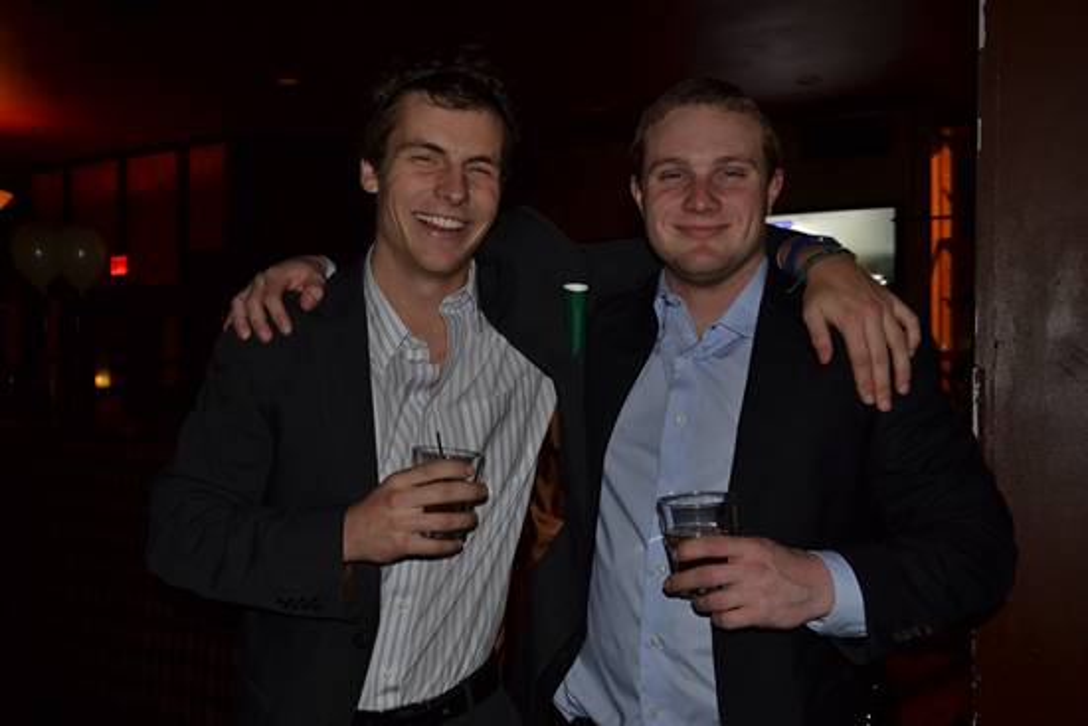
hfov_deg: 57.2
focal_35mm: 33
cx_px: 544
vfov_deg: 40.0
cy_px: 363
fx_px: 998
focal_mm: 22
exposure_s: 1/4
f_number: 3.8
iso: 200
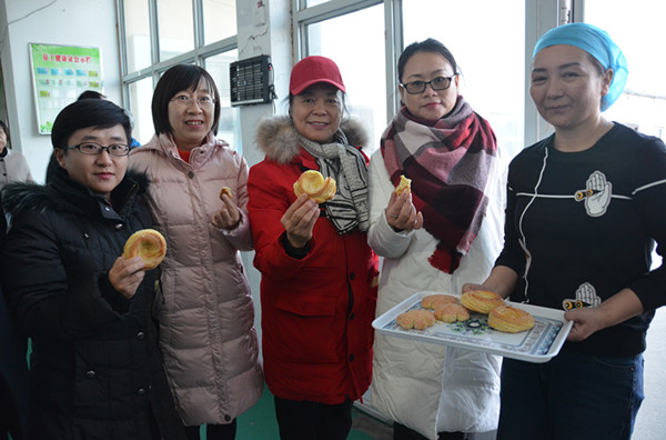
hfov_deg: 67.5
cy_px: 220
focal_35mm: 27
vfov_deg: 47.6
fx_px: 498
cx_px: 333
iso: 1400
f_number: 3.5
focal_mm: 18
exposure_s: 1/30
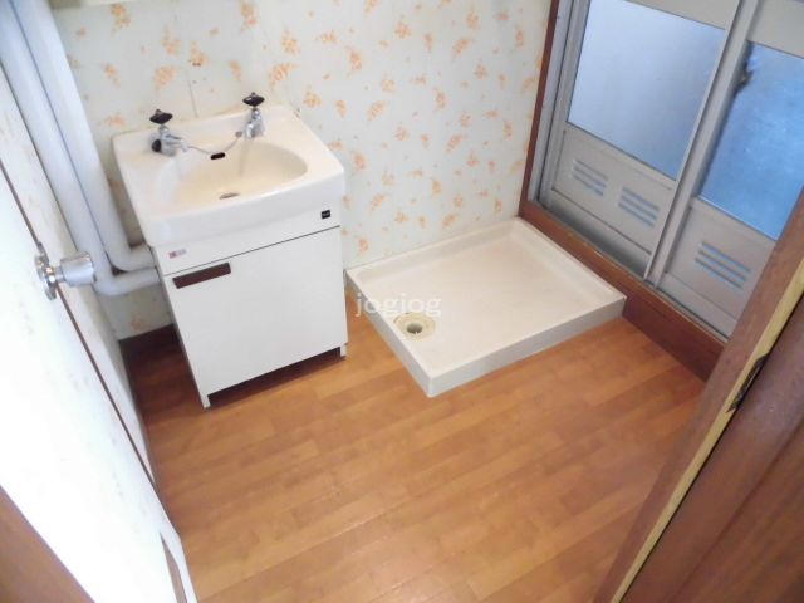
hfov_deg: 71.6
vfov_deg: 56.8
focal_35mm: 24
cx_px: 402
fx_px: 557
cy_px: 302
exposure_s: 1/25
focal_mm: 4.3
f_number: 3.1
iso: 800
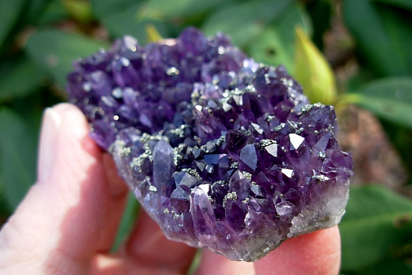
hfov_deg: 48.5
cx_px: 207
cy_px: 149
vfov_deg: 33.4
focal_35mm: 40
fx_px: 458
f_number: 2.9
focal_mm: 6.3
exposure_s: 1/80.6
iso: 50
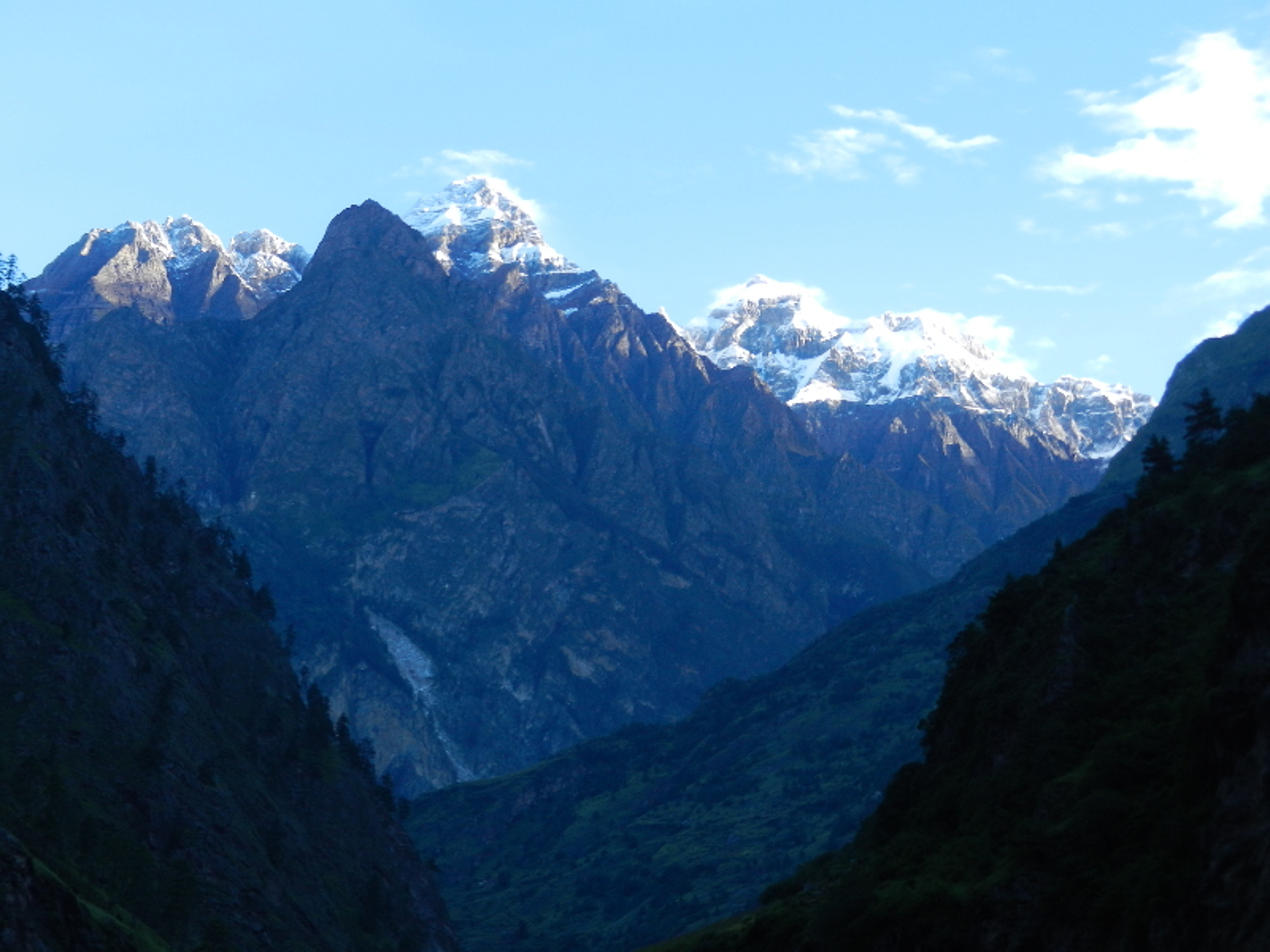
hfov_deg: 28.6
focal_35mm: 68
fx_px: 2495
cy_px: 476
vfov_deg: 21.6
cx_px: 635
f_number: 4.6
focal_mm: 12.3
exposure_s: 1/100
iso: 160
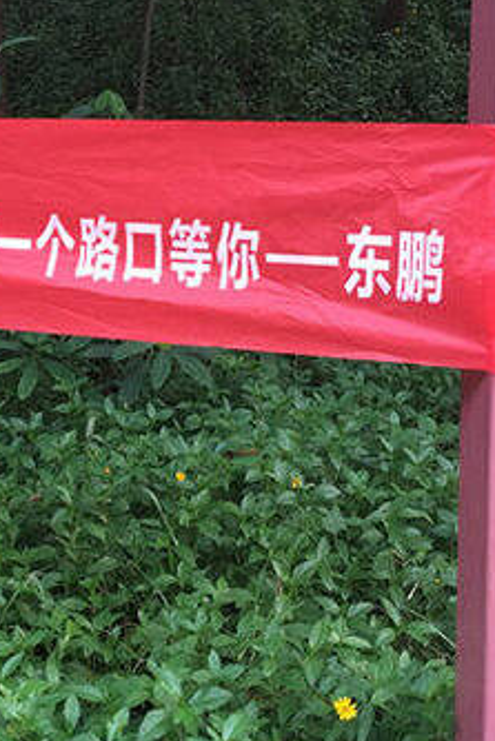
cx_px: 112
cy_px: 255
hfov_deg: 23.1
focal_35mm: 58
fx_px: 1195
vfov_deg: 34.2
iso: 200
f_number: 2.2
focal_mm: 4.15
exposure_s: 1/33
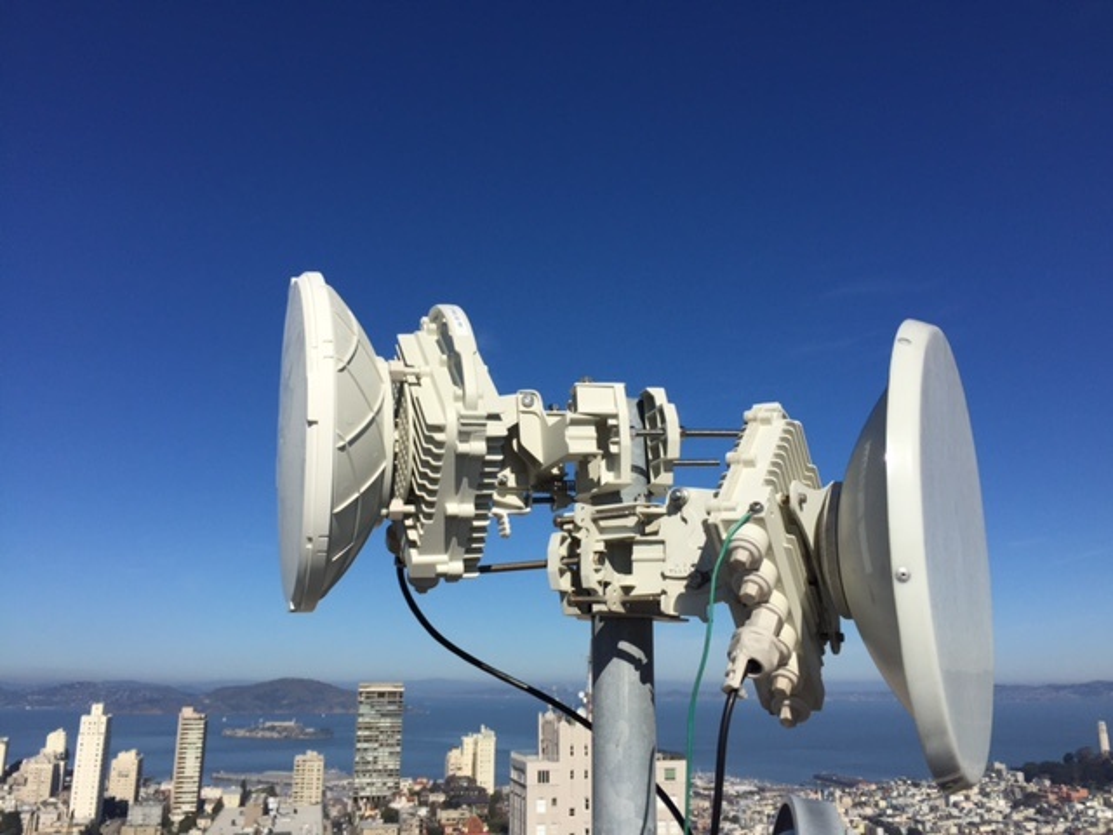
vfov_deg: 48.2
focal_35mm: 29
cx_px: 556
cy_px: 418
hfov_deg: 61.7
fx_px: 932
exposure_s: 1/5650
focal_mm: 4.15
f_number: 2.2
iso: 32
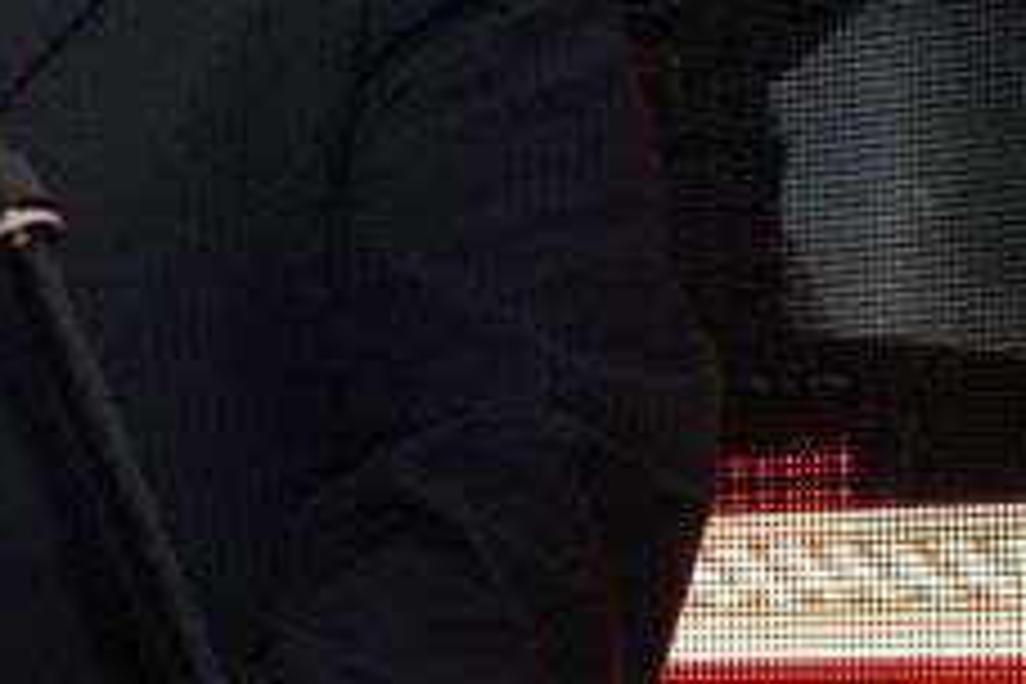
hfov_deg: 11.0
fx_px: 5130
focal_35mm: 180
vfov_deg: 7.6
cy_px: 61
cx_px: -472
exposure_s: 1/60
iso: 1250
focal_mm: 40
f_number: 4.5
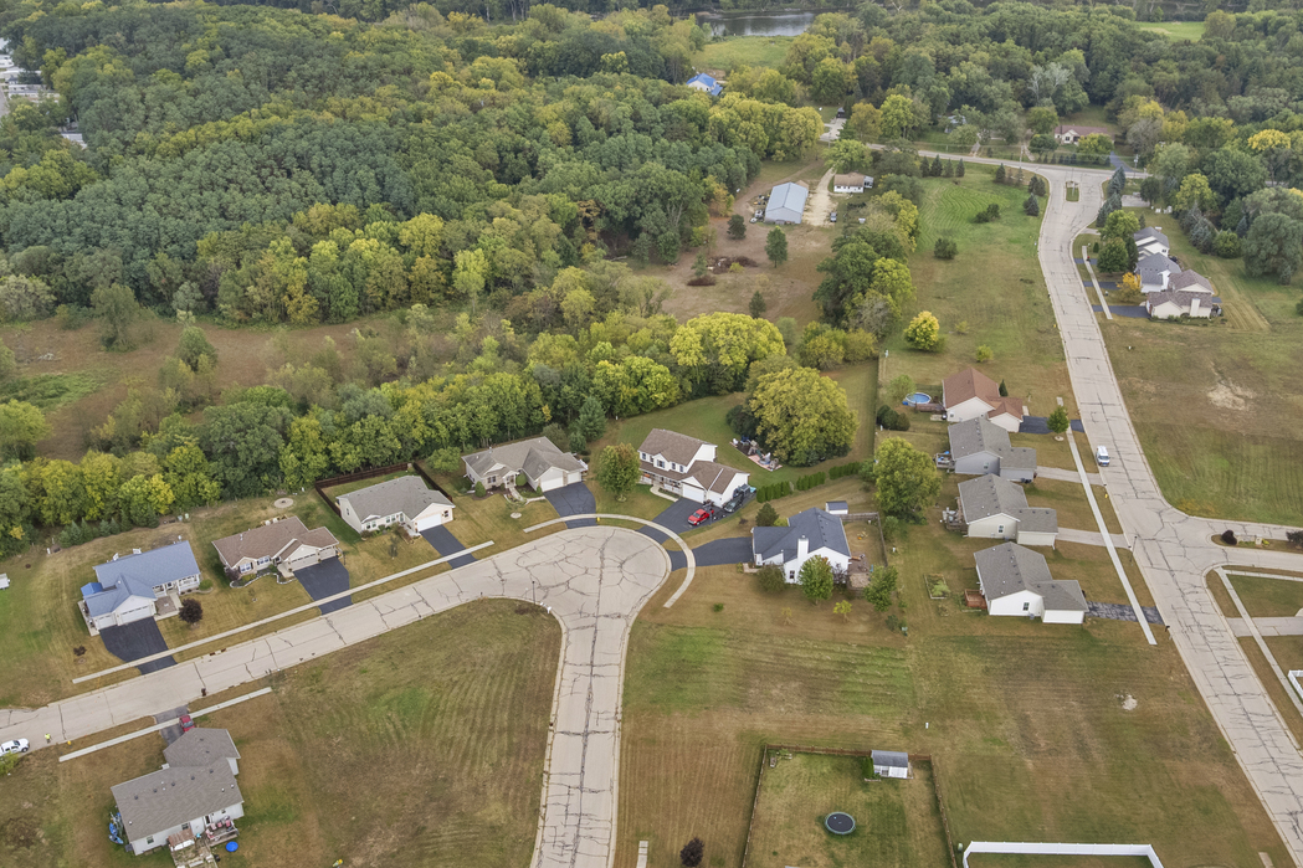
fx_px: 1230
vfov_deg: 38.8
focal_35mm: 34
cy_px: 481
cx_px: 653
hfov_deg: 55.8
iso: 110
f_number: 2.8
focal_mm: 8.38
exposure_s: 1/125
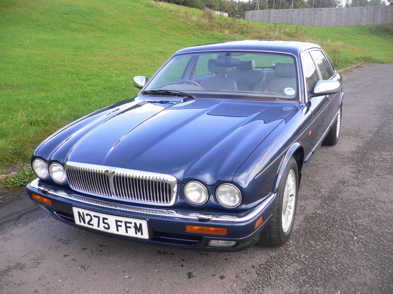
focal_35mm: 35
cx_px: 196
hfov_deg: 52.6
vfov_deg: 40.7
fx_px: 397
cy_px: 147
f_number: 2.8
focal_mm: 5.8
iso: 80
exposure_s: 1/160
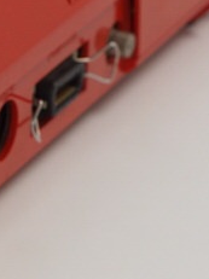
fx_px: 3022
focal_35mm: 375
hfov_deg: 3.9
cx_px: -372
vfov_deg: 5.3
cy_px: 46
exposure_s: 1/80
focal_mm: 50
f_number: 5.6
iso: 400
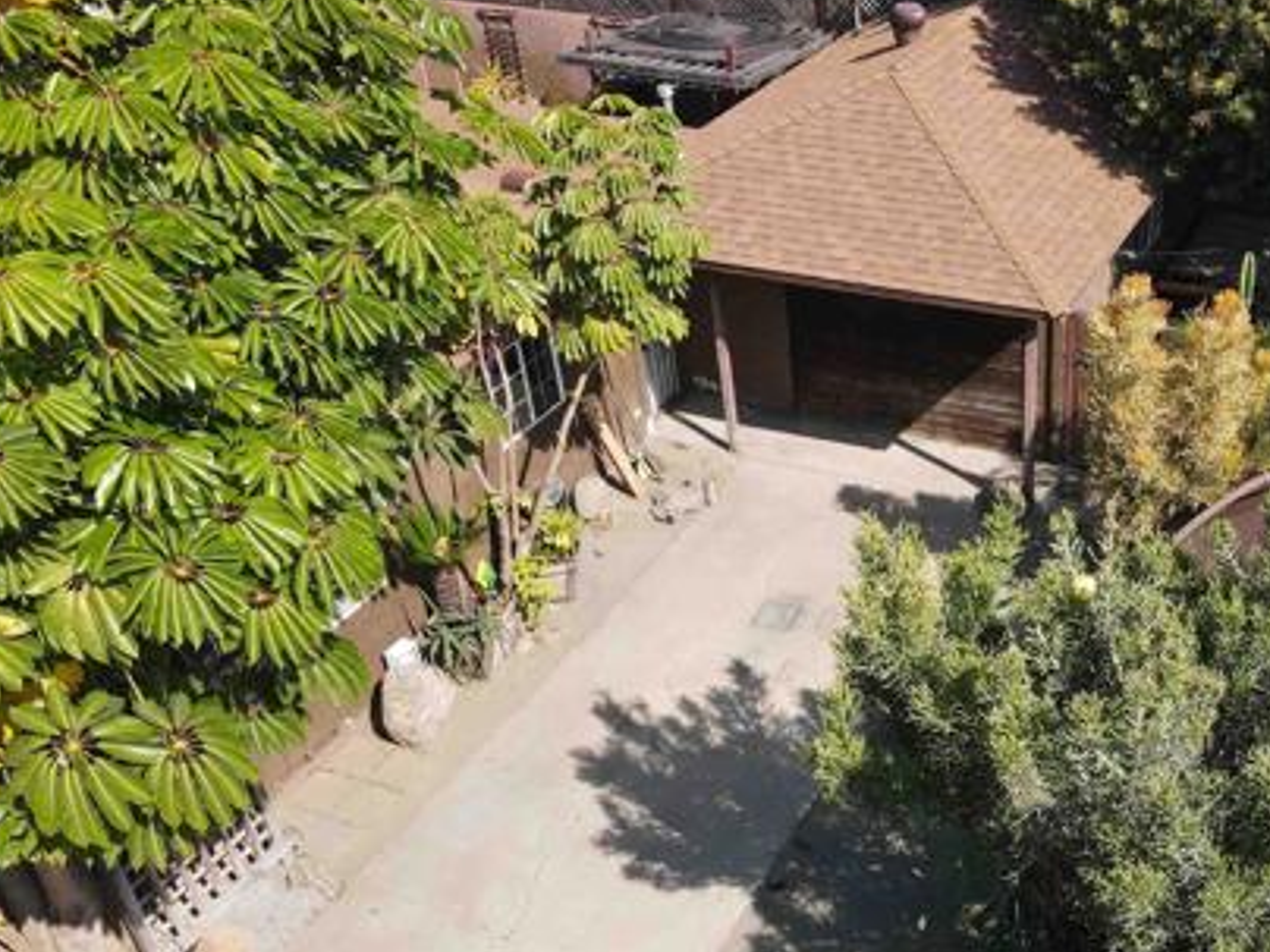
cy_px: 654
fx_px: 1394
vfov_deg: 37.2
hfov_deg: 47.1
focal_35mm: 38
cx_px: 962
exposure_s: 1/15
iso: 180
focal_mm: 4.5
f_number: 2.8
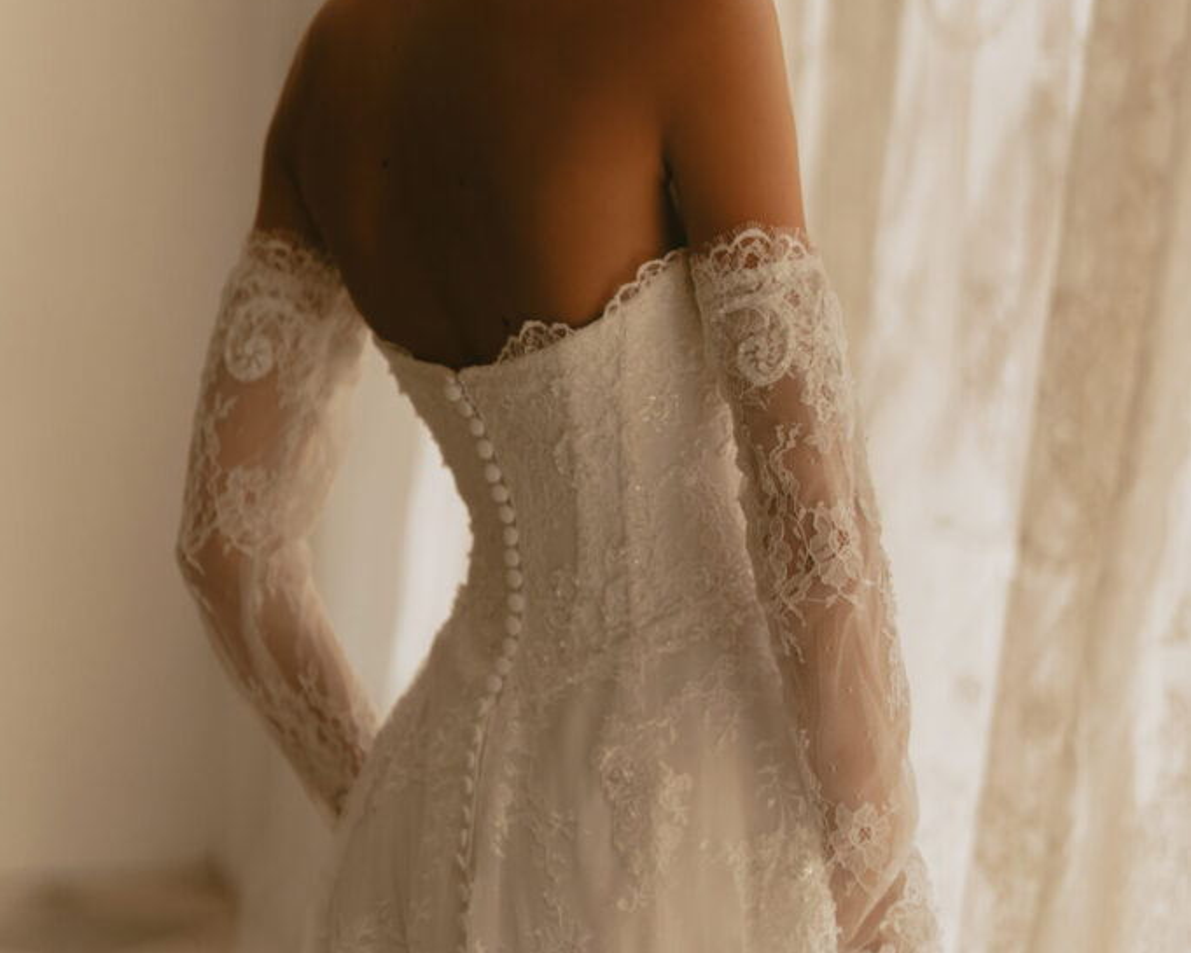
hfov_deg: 16.0
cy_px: 213
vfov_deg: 12.8
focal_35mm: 120
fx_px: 4230
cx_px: 596
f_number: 1.4
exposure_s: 1/6400
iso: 400
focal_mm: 85
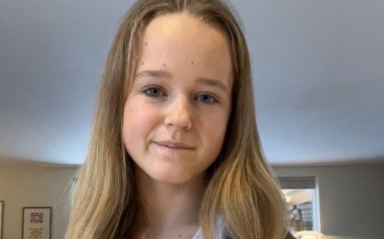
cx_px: 191
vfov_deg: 29.3
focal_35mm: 43
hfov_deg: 46.2
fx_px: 450
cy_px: 185
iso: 400
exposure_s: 1/40
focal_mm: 2.71
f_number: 2.2
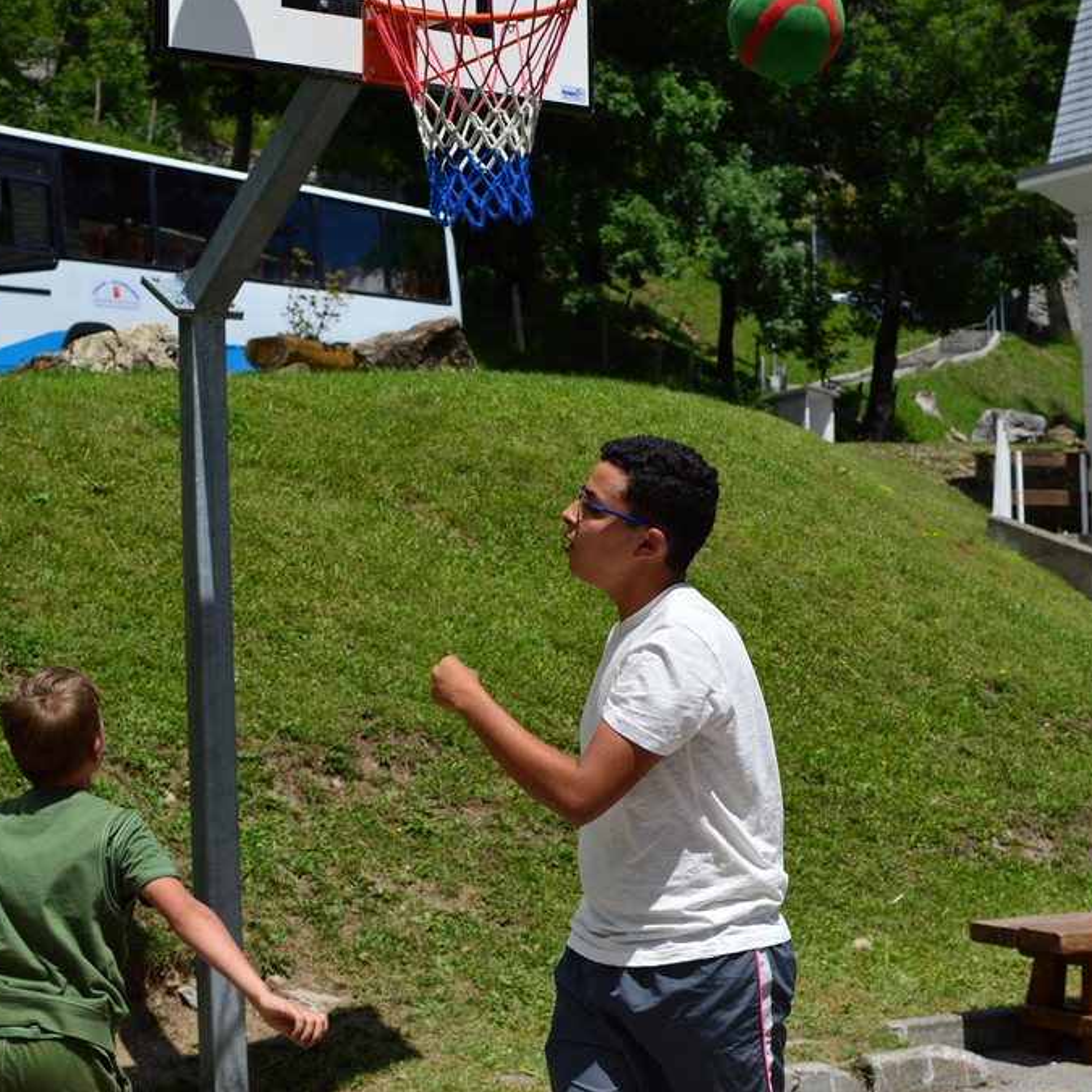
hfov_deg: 25.4
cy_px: 544
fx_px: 2414
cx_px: 726
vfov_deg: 25.5
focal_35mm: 68
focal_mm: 35
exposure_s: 1/1000
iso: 100
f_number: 5
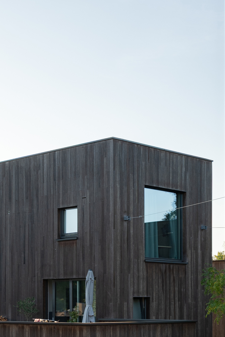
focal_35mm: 78
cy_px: 304
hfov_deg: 17.1
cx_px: -4
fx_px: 731
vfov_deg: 25.2
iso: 100
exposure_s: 1/80
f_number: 8
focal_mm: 24
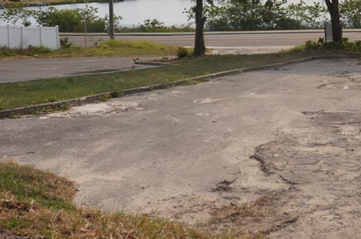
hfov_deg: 31.6
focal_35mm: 63
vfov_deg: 21.3
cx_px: 252
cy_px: 68
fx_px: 630
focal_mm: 16
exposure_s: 1/1000
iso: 200
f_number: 5.6
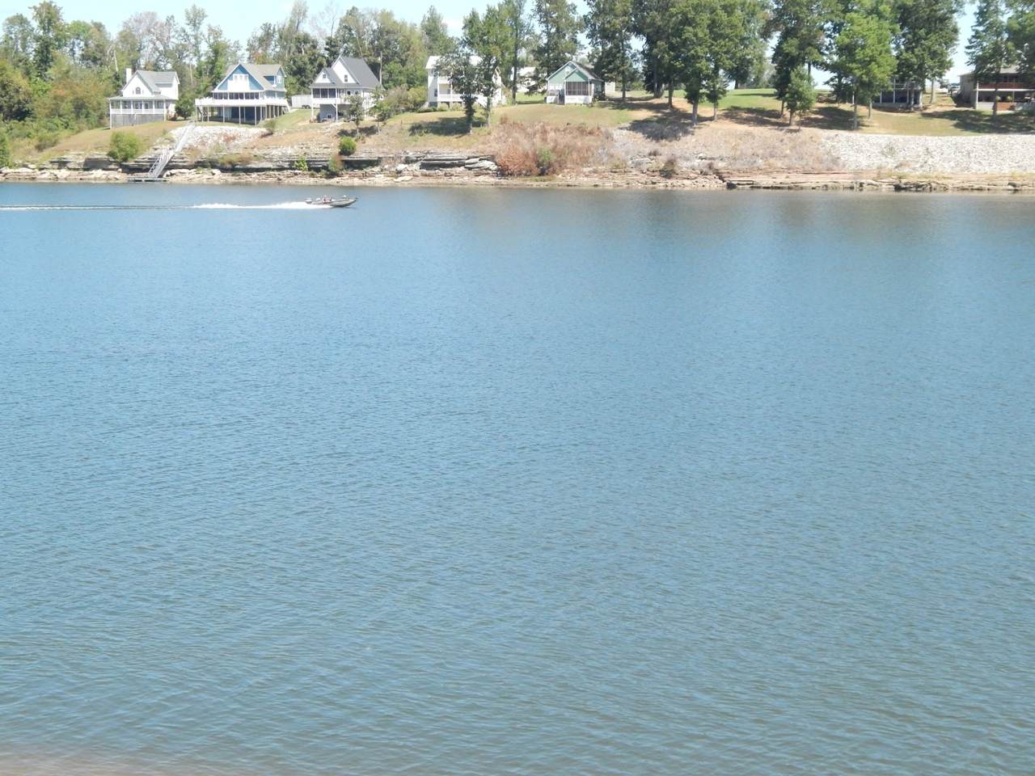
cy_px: 388
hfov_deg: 31.7
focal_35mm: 61
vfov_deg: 24.0
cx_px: 518
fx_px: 1824
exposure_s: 1/400
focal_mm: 10.9
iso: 400
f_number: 7.9
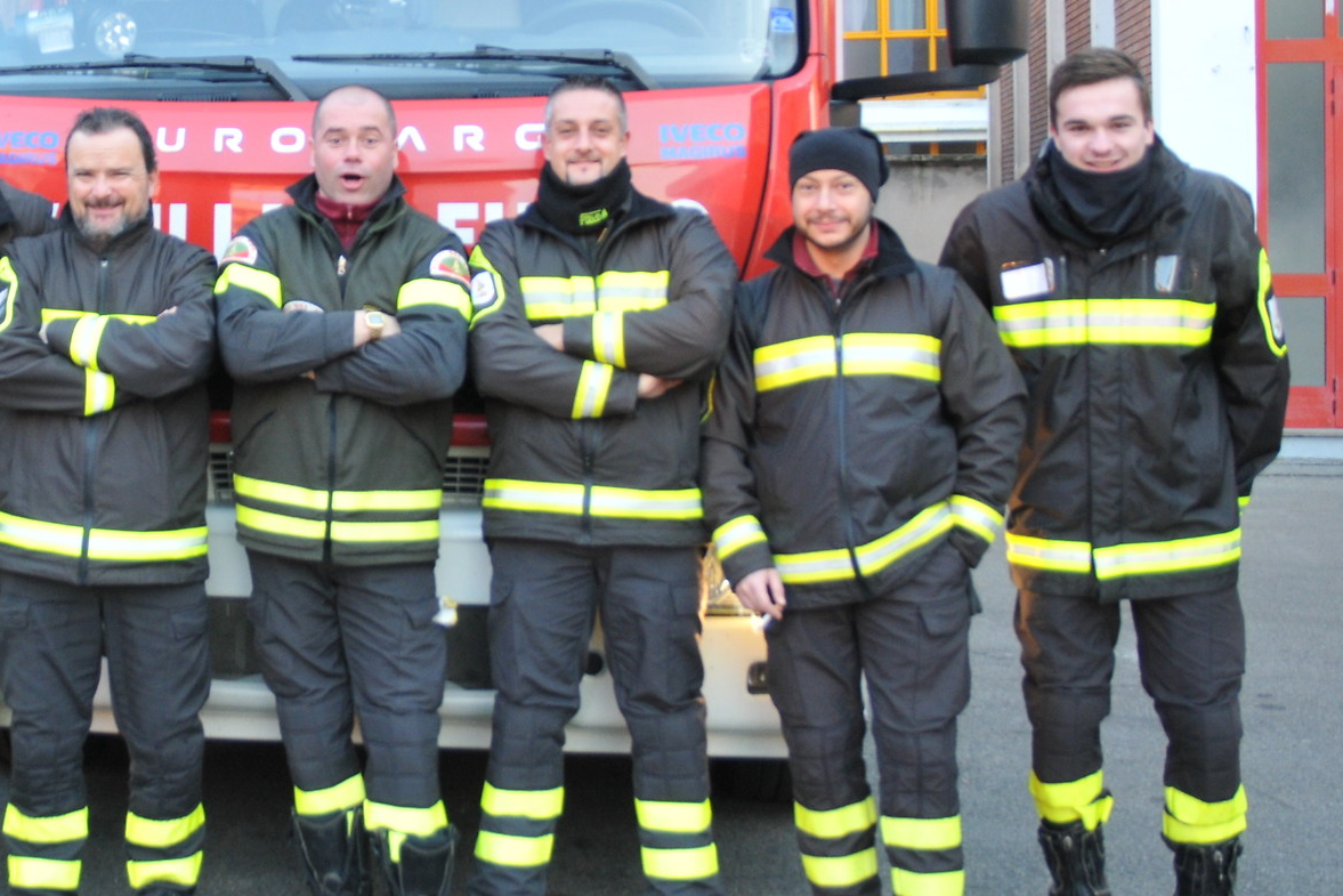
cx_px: 221
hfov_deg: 34.8
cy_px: 235
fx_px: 2052
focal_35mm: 55
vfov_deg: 24.4
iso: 500
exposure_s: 1/60
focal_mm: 18
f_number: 4
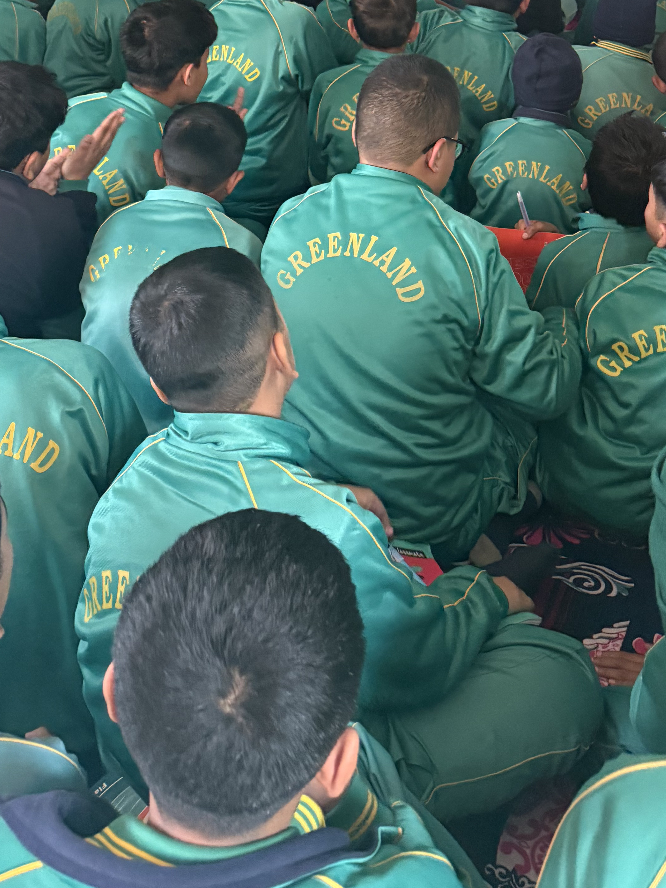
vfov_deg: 36.1
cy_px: 18
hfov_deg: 30.3
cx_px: 321
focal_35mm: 48
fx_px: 1231
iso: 640
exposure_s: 1/60
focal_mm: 6.76
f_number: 1.78
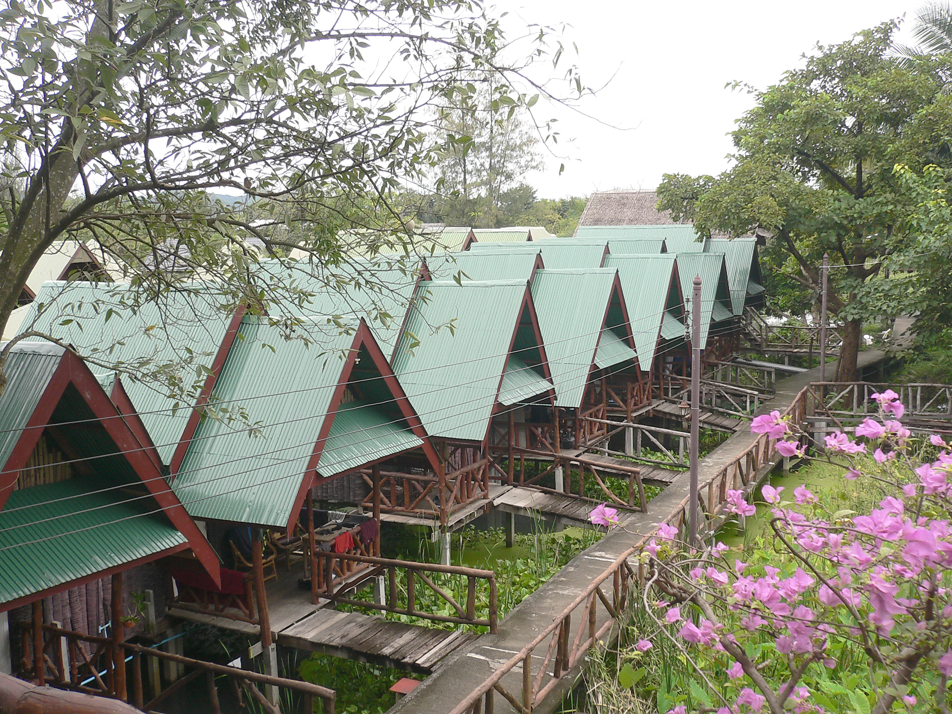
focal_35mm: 35
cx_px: 476
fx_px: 963
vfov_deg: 40.7
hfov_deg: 52.6
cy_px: 357
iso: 80
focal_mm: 5.8
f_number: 5.6
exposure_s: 1/125
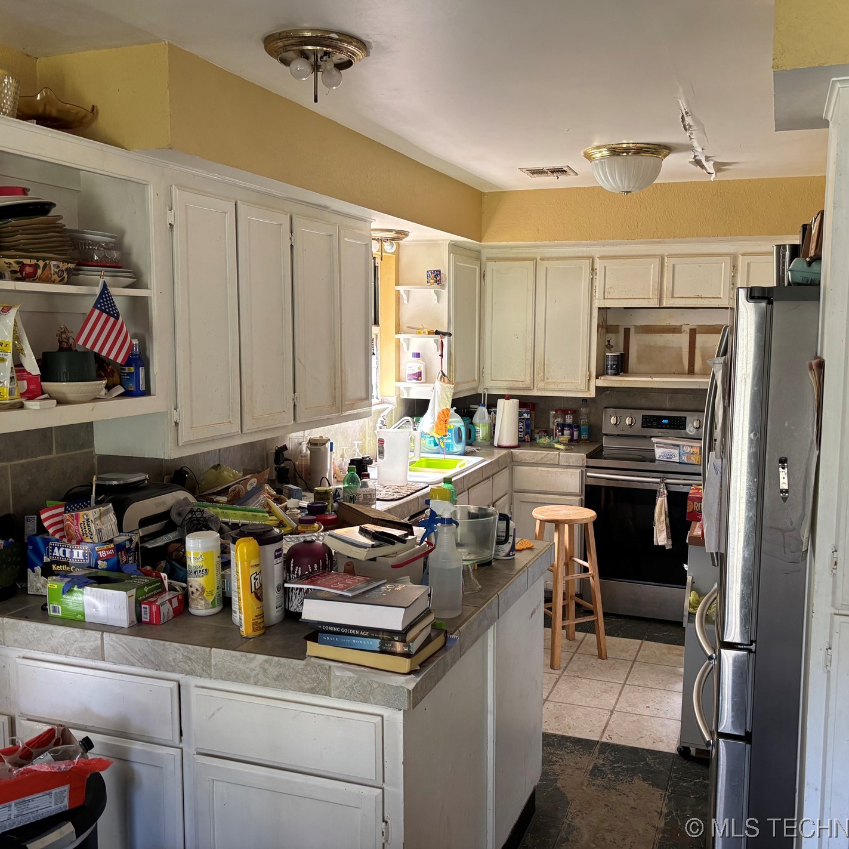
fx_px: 860
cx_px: 479
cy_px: 424
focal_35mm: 31
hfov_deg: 52.4
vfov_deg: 52.5
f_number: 1.6
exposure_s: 1/60
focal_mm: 5.96
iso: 200
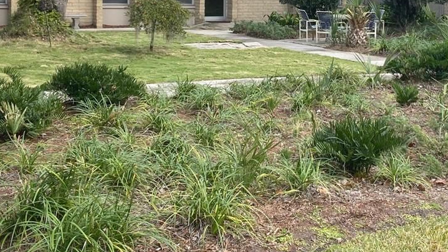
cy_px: 19
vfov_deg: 18.8
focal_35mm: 63
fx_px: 749
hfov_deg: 33.1
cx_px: 296
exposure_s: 1/389
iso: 32
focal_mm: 4.25
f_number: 1.8
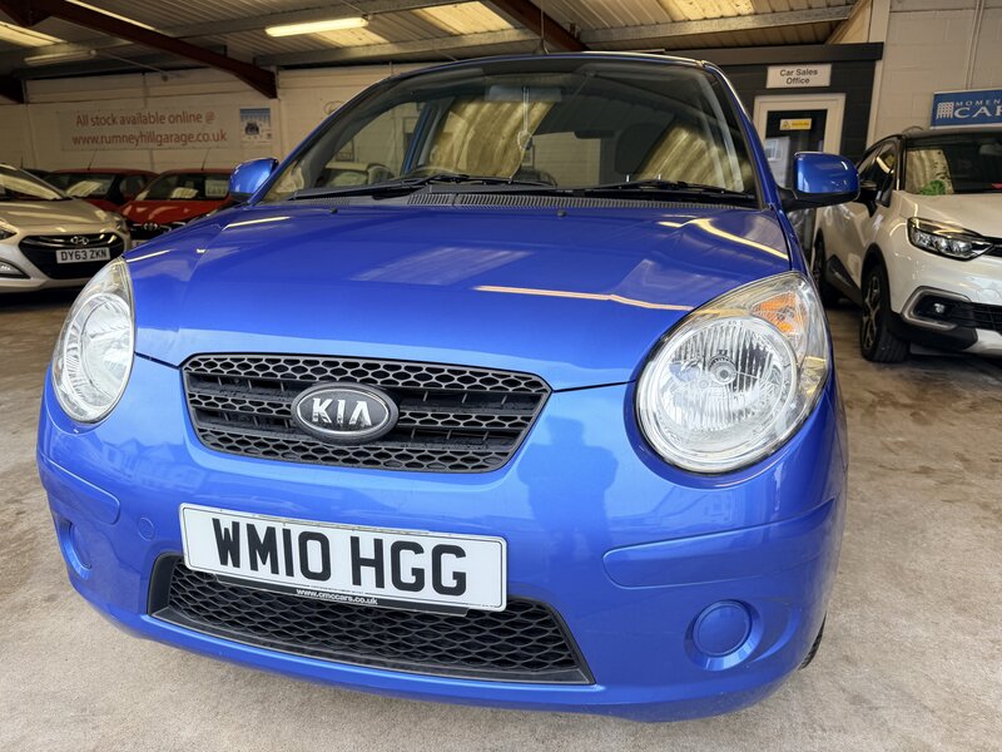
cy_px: 376
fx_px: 695
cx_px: 501
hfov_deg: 71.6
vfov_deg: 56.8
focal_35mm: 24
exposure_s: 1/363
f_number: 1.78
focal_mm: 6.76
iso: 80
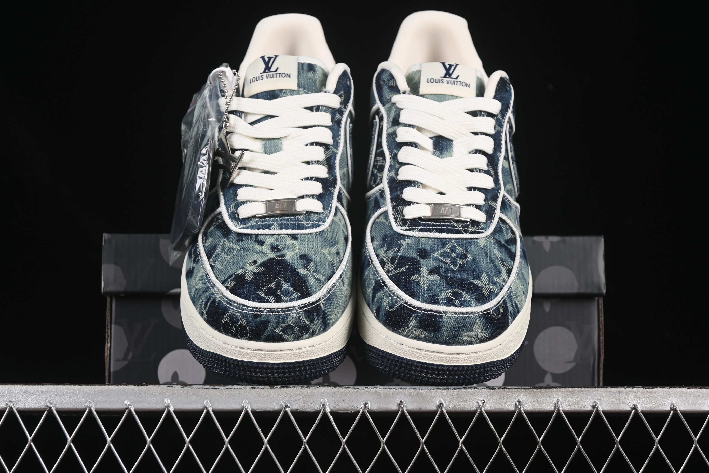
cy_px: 236
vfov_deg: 18.2
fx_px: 1477
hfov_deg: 27.0
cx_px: 354
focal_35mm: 75
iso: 160
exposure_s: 1/60
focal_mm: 50
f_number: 7.1
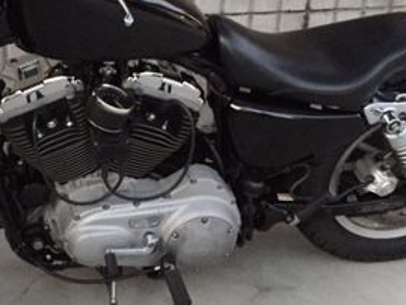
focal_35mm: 69
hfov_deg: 27.9
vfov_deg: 21.1
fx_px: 810
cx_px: 116
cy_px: 72
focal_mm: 4.15
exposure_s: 1/15
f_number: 2.2
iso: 500
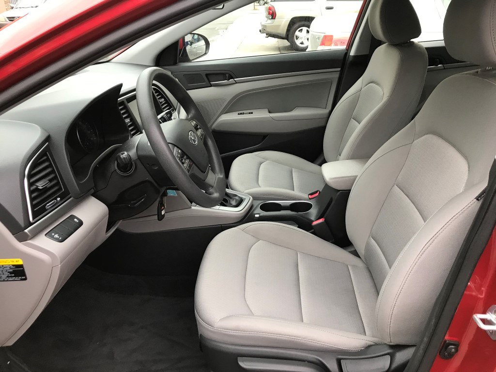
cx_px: 248
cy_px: 186
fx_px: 401
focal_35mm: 28
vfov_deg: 49.7
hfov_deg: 63.4
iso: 32
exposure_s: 1/30
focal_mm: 3.99
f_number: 1.8
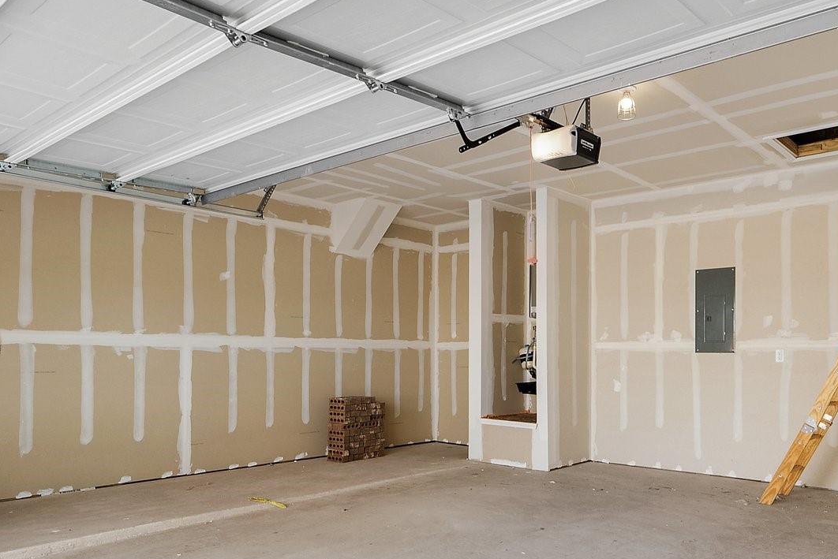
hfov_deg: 66.3
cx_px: 529
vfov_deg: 47.4
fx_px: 629
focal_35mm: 27
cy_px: 360
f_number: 11
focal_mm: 14
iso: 400
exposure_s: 1/40
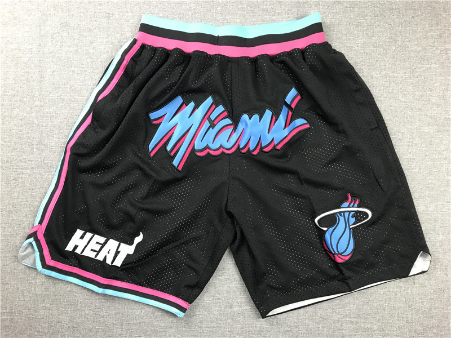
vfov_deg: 49.7
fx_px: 365
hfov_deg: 63.4
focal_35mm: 28
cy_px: 169
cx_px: 226
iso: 32
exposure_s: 1/25
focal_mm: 3.99
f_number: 1.8
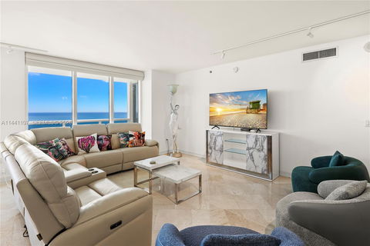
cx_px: 185
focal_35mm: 18
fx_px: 185
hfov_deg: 90.0
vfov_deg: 67.4
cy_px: 123
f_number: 8
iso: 400
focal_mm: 18
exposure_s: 1/6
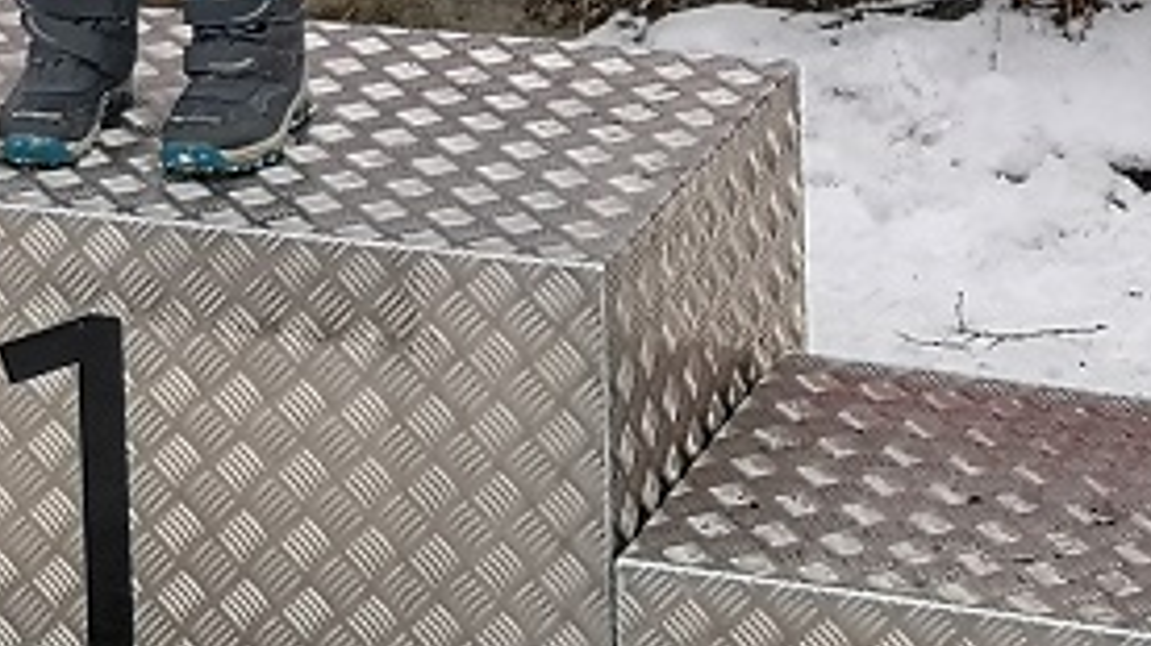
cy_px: -869
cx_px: 619
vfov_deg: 6.8
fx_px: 5156
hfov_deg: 12.7
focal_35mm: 169
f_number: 1.8
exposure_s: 1/403
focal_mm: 3.95
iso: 50
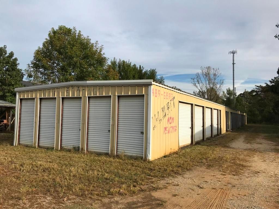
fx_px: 226
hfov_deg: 63.4
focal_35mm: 28
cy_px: 104
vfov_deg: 49.7
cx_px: 140
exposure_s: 1/1650
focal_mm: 3.99
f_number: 1.8
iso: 20
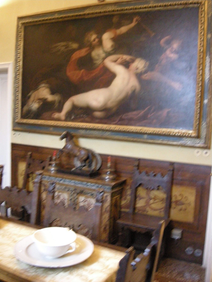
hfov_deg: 39.7
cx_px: 106
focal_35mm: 36
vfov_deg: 51.4
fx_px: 294
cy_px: 141
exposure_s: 1/6.9
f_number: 2.7
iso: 800
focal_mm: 7.5
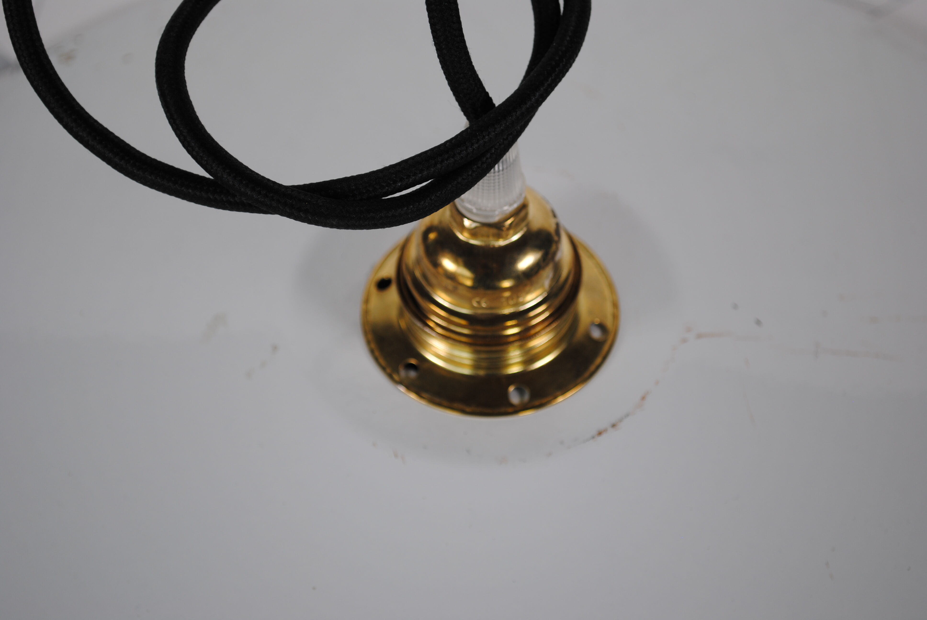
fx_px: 1934
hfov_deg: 27.0
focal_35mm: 75
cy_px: 310
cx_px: 464
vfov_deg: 18.2
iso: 110
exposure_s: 1/125
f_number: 5.6
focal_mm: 50
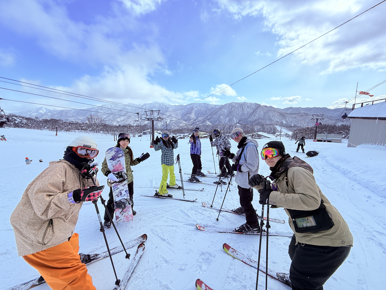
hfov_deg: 102.1
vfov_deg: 85.7
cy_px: 145
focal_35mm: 14
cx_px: 193
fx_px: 156
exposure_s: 1/2976
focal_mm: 2.22
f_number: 2.2
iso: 50
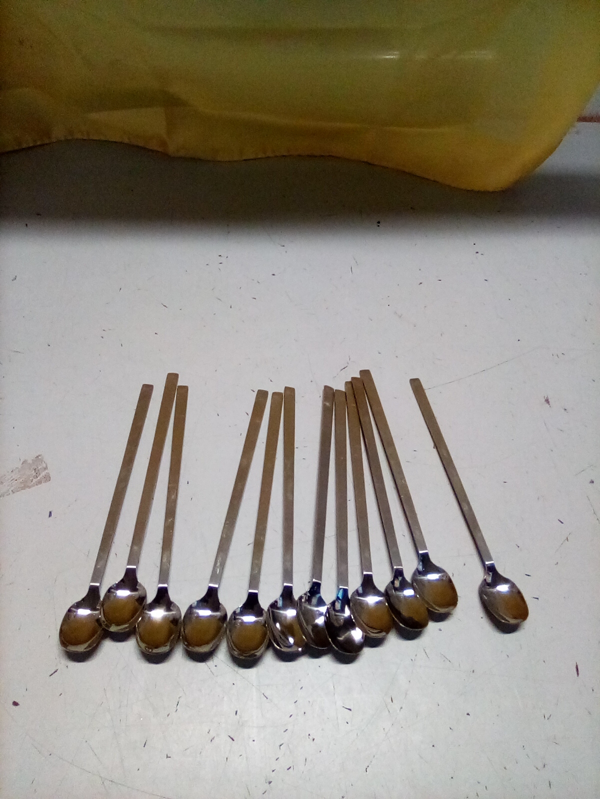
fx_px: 647
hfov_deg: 49.7
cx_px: 300
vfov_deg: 63.4
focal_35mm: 28
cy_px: 400
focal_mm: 2.27
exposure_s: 1/25
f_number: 2.2
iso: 152
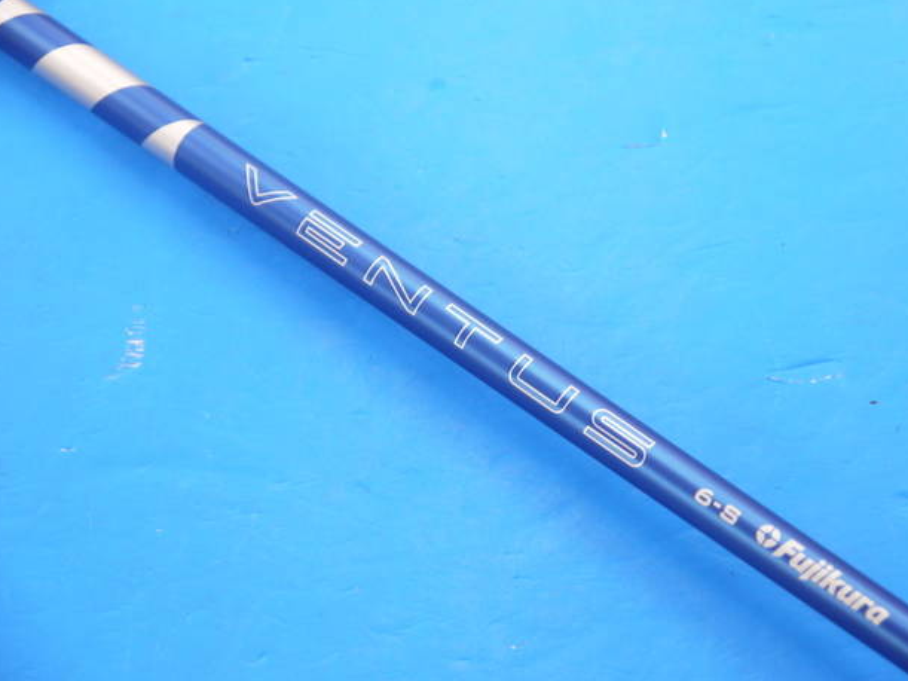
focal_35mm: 88
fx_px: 2308
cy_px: 339
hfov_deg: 22.3
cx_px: 465
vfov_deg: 16.8
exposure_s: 1/80
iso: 800
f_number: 5.6
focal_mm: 42
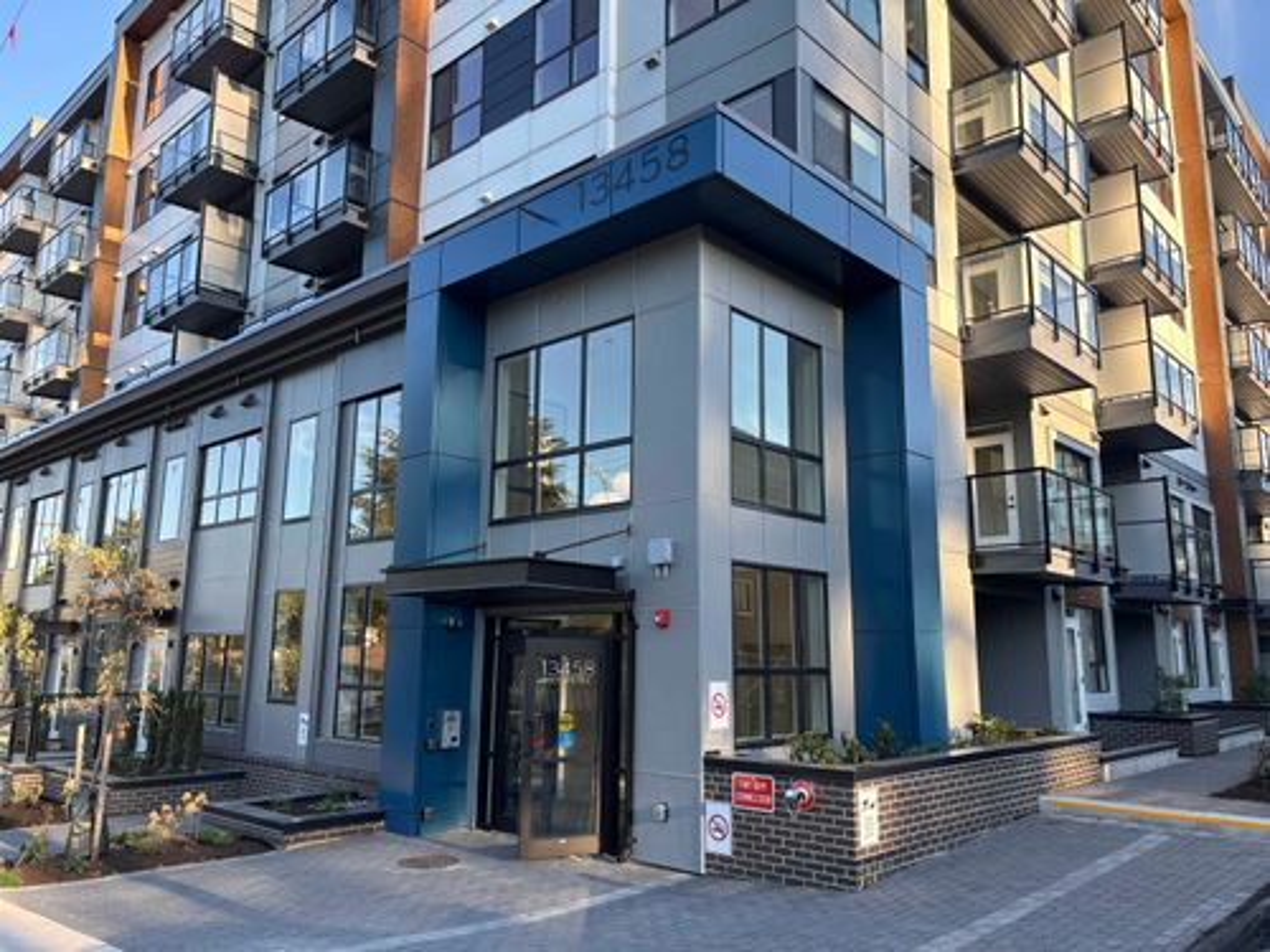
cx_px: 635
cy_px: 476
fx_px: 954
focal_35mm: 26
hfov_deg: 67.3
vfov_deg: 53.1
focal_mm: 5.96
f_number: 1.6
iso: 50
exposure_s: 1/430
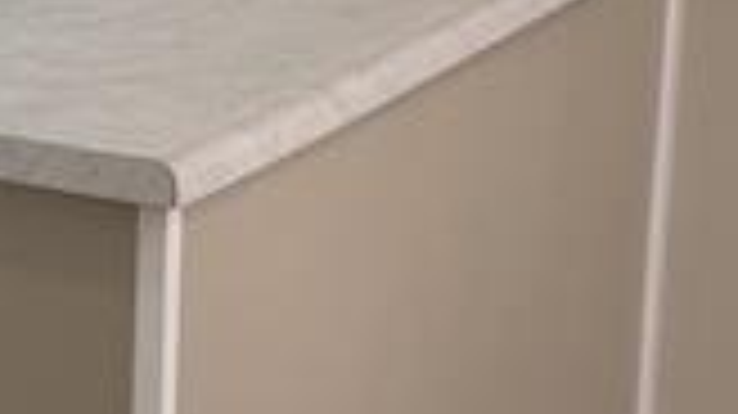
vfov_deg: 8.7
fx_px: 2699
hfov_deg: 14.2
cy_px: -108
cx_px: -477
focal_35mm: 138
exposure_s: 1/120
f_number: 1.8
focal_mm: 4.25
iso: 32
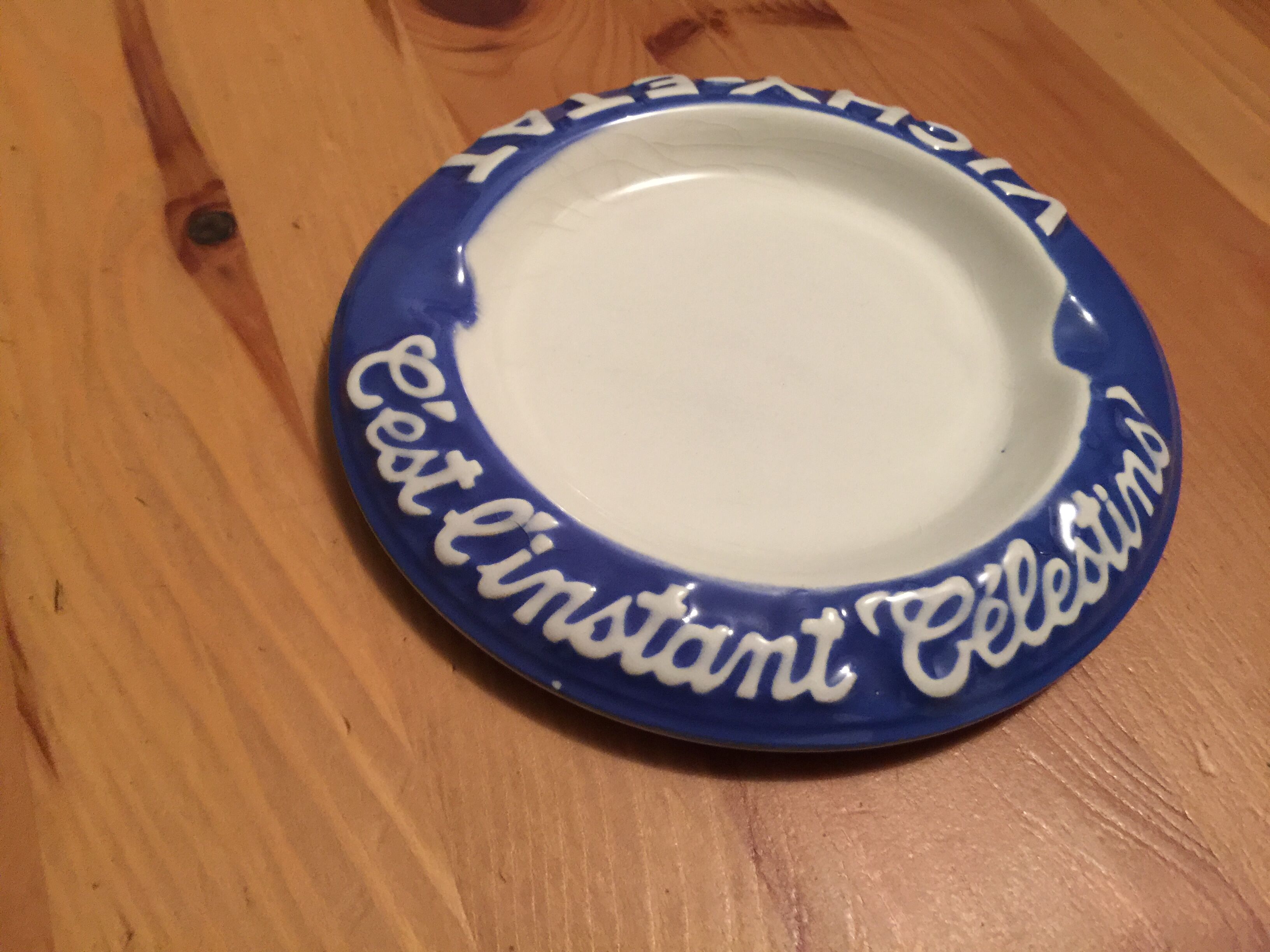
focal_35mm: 29
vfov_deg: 48.2
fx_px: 1064
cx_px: 635
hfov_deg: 61.7
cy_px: 476
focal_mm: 4.15
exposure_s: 1/8
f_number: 2.2
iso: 125
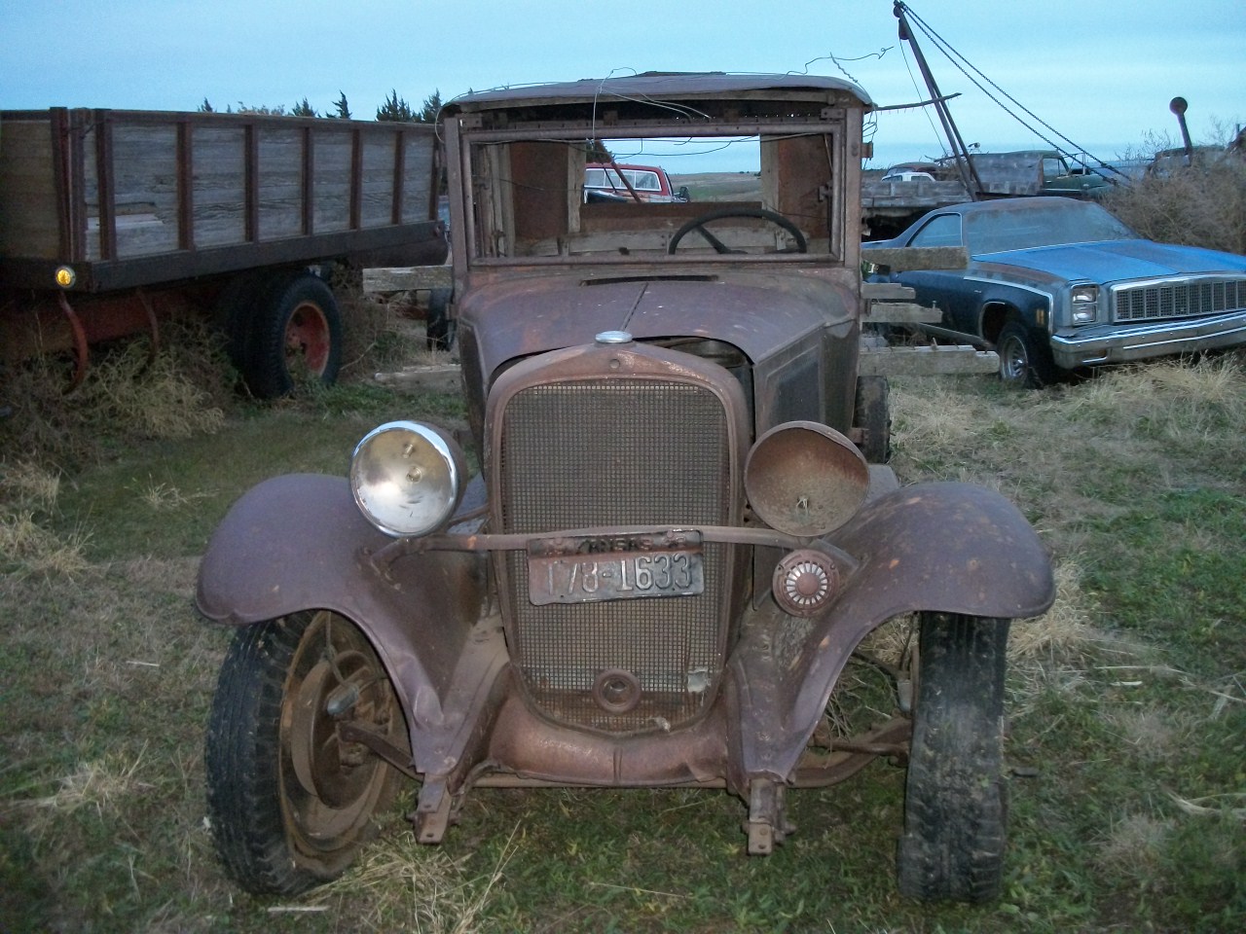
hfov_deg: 56.8
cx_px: 623
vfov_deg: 44.2
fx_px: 1152
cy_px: 467
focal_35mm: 32
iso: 250
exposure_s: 1/30
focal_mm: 5.7
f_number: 2.9
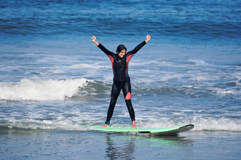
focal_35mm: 450
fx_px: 3012
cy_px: 80
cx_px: 120
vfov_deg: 3.1
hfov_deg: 4.6
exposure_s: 1/800
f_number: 5.6
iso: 100
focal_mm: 300
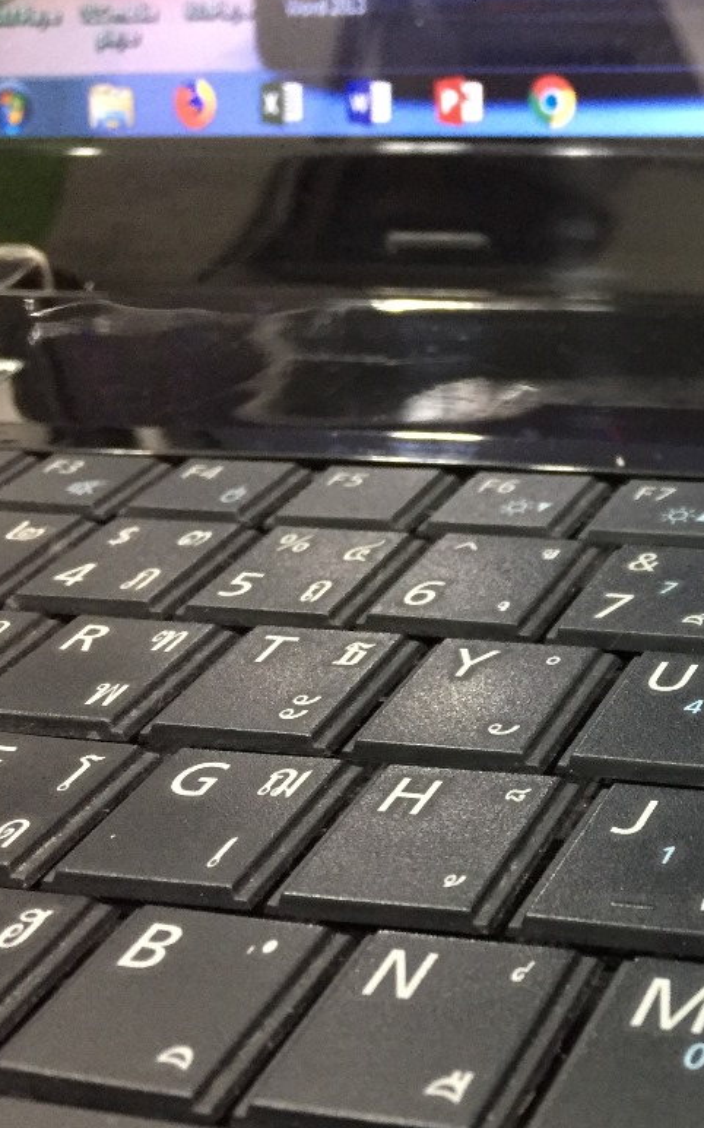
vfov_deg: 38.8
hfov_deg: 22.0
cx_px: 944
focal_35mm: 52
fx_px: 1597
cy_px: 663
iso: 250
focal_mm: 4.15
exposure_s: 1/25
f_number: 2.2
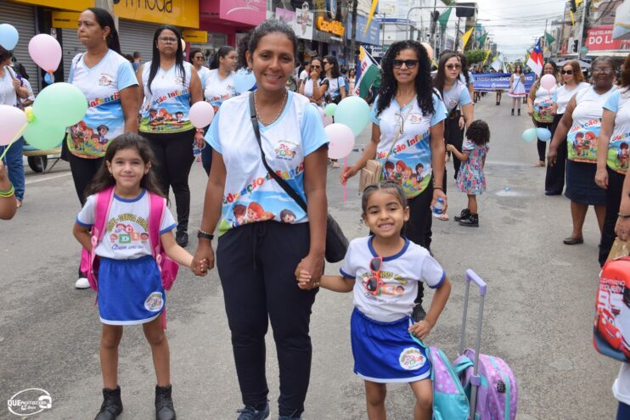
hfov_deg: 46.4
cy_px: 210
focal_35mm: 42
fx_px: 735
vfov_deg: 31.9
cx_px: 315
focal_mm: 28
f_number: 8
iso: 200
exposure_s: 1/250
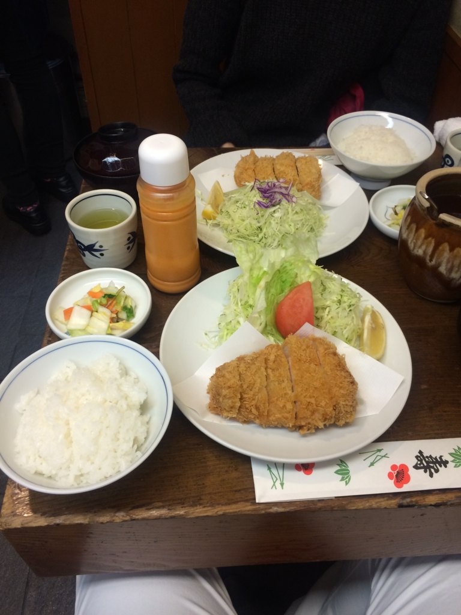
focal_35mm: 29
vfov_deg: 61.7
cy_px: 308
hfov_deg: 48.2
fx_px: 515
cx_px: 230
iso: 125
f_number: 2.2
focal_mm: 4.15
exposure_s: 1/33
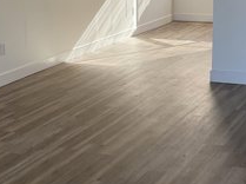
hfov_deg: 22.0
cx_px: 100
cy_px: 87
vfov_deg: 16.5
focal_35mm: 89
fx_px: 631
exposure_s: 1/100
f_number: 1.8
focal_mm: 3
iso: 25
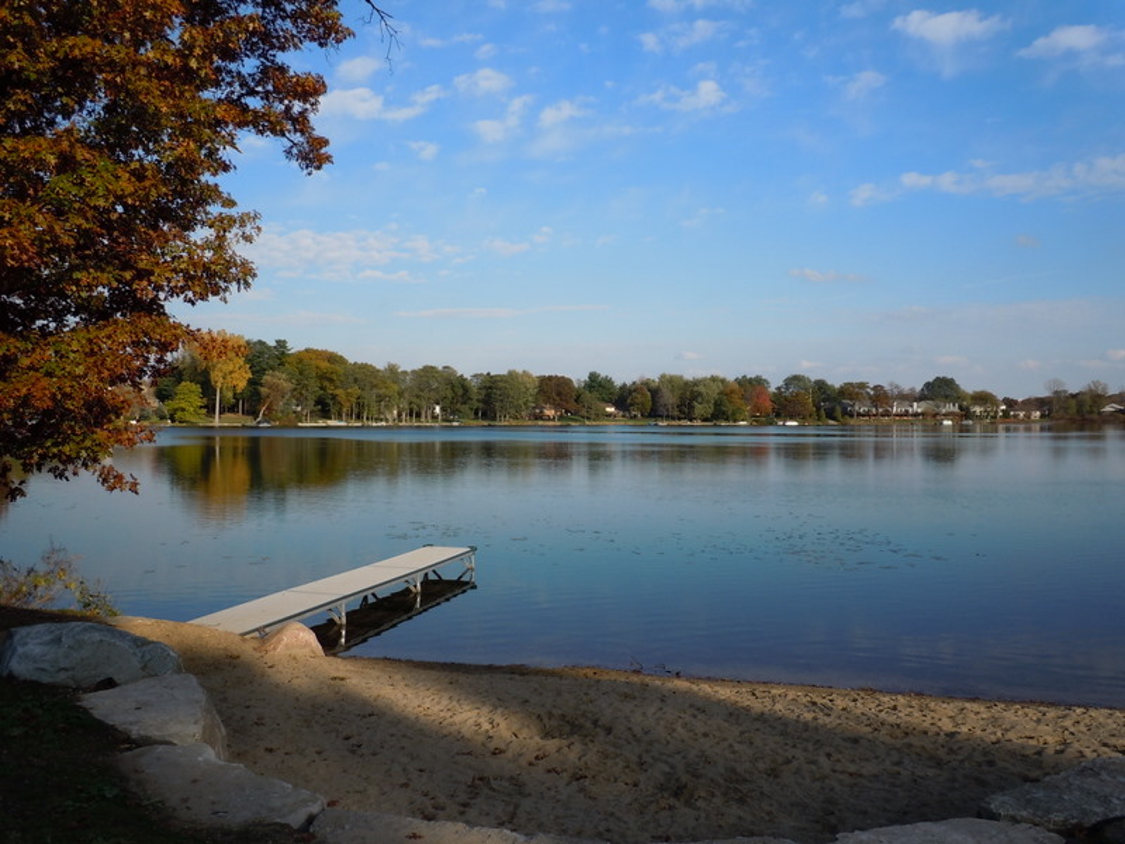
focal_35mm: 28
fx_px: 910
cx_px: 562
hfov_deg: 63.4
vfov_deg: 49.7
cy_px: 422
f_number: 3.7
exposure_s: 1/800
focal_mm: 5
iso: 100
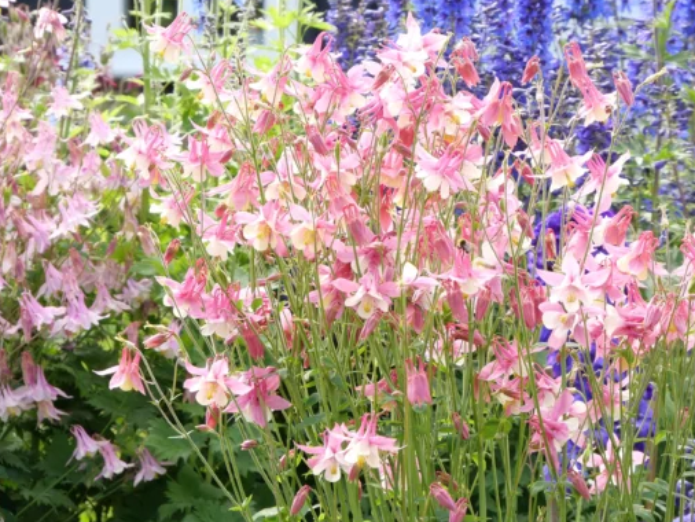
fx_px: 3656
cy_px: 143
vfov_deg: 8.2
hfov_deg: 10.9
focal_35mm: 182
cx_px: 446
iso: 200
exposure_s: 1/125
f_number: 5.6
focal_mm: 60
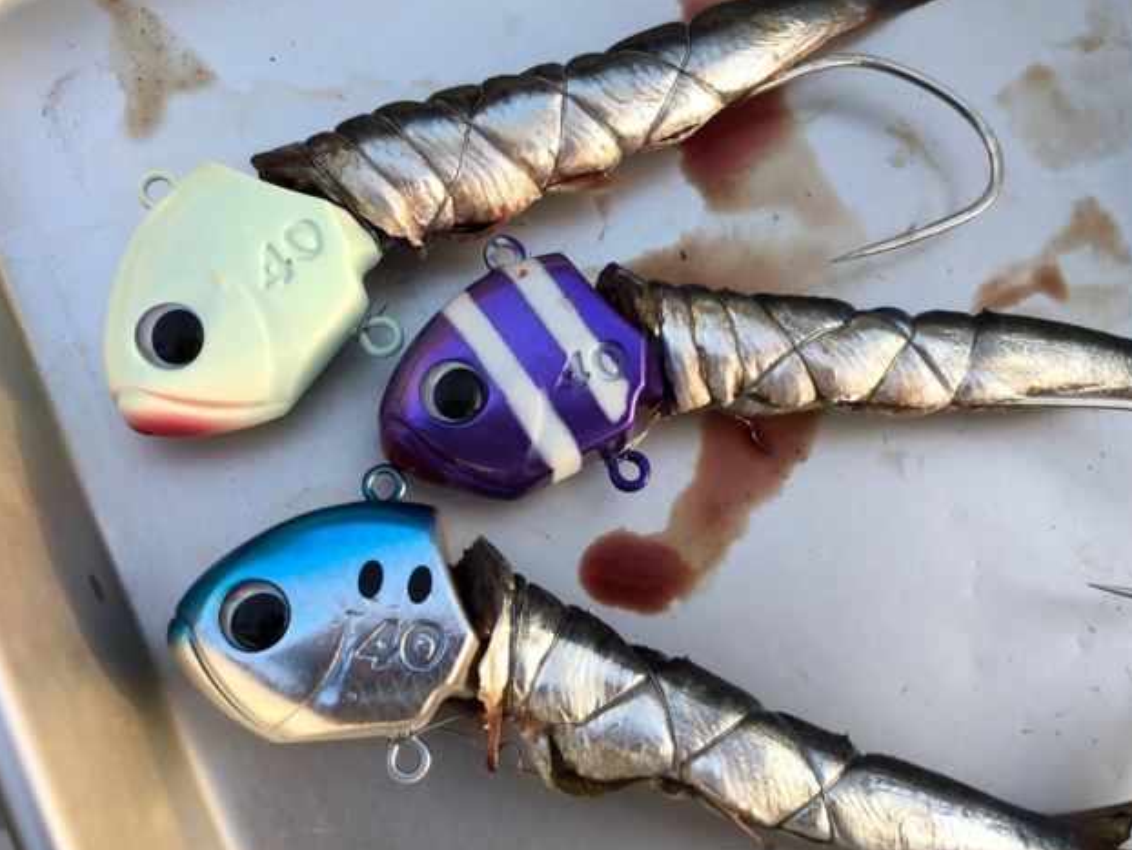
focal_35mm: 36
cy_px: 393
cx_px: 633
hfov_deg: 51.2
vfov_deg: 39.7
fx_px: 1178
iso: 20
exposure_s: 1/120
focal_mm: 3.99
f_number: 1.8
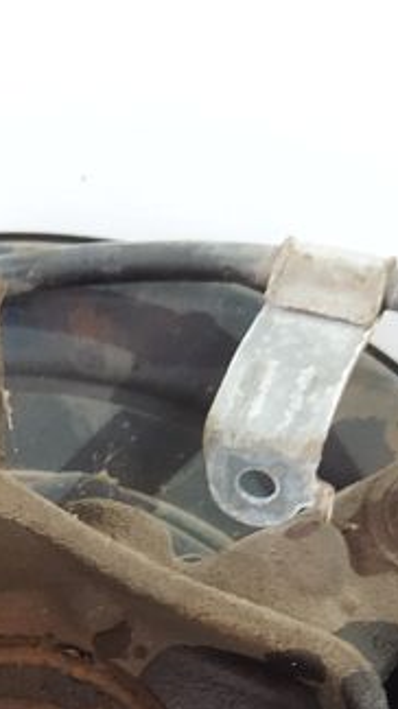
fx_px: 2047
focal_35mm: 109
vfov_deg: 18.1
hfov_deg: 11.0
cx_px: -26
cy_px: 961
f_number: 1.79
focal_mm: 4.71
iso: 228
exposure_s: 1/25
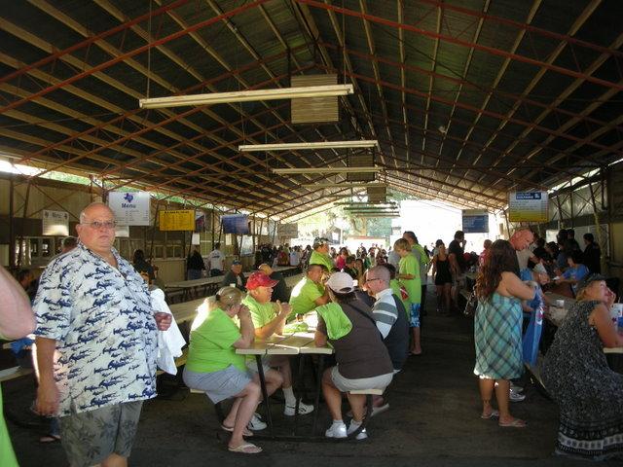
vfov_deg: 40.7
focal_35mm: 35
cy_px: 234
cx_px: 312
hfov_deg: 52.6
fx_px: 630
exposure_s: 1/30
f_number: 2.8
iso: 75
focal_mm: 5.8
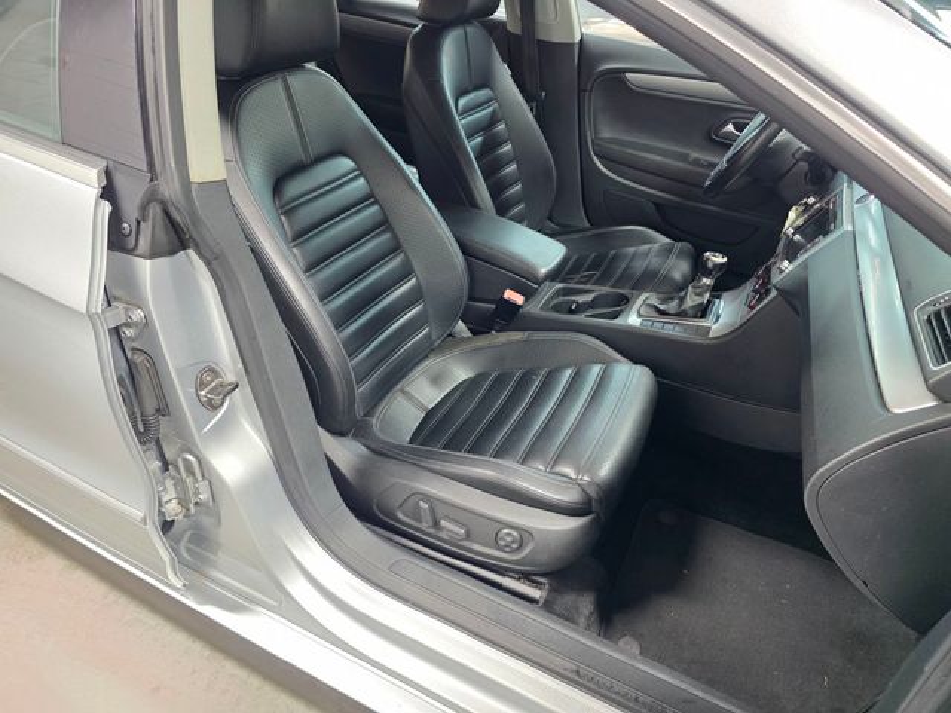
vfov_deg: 58.9
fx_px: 632
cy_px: 356
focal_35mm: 23
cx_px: 476
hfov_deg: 73.9
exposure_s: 1/120
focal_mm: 6.3
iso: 1000
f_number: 1.7
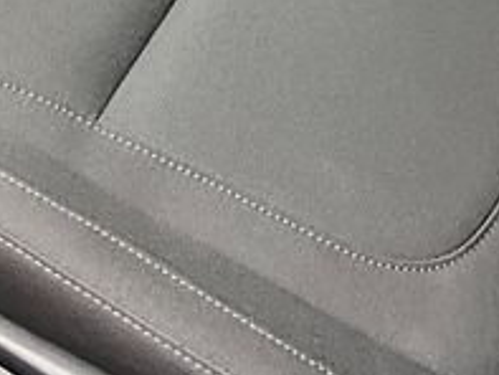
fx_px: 1947
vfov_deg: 9.5
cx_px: -51
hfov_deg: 14.3
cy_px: -578
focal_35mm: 135
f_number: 1.6
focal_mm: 5.1
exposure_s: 1/60
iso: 250
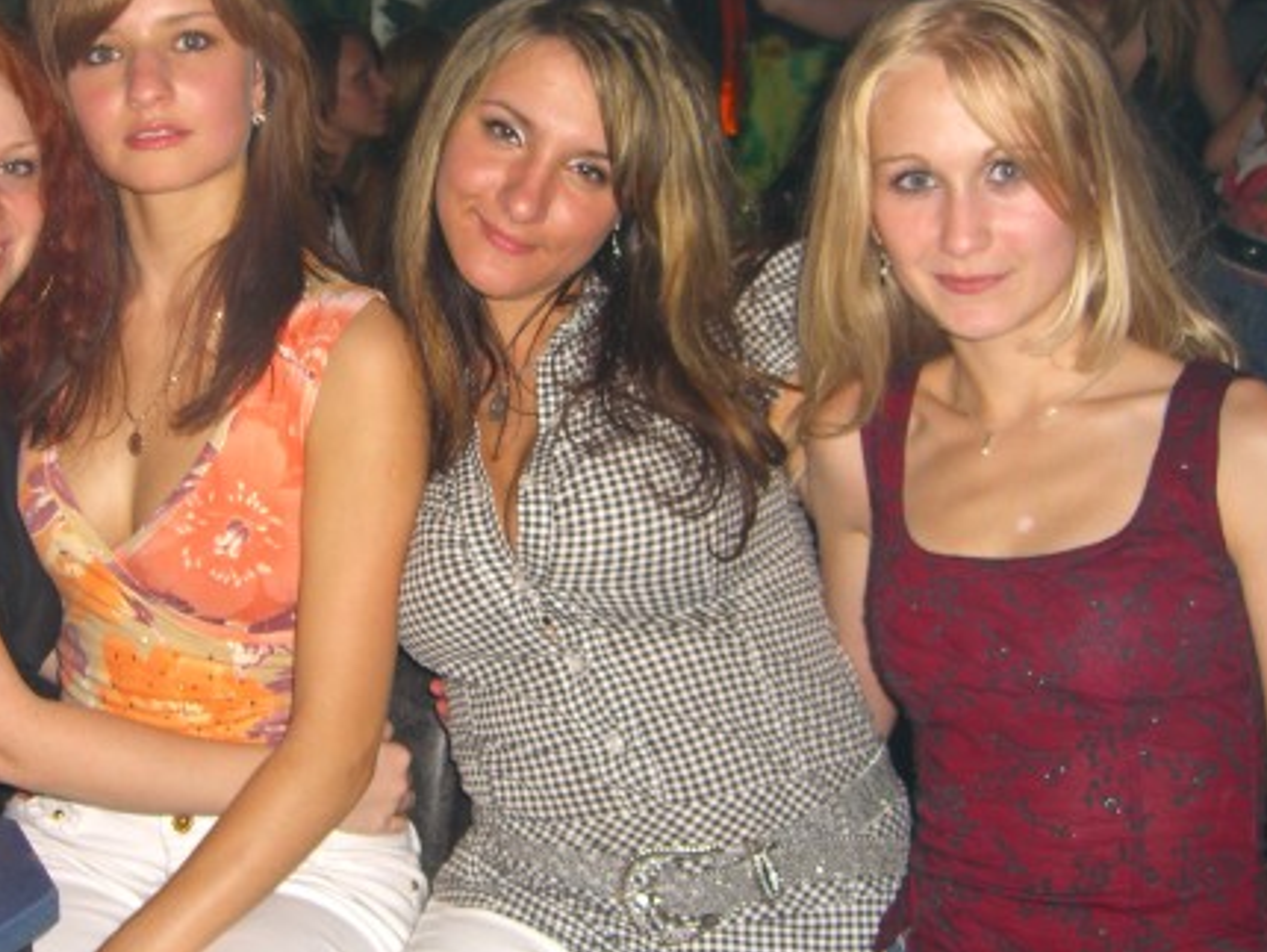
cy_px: 392
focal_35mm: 53
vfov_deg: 27.5
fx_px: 1941
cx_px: 404
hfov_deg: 35.7
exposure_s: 1/60
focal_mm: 7.9
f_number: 2.8
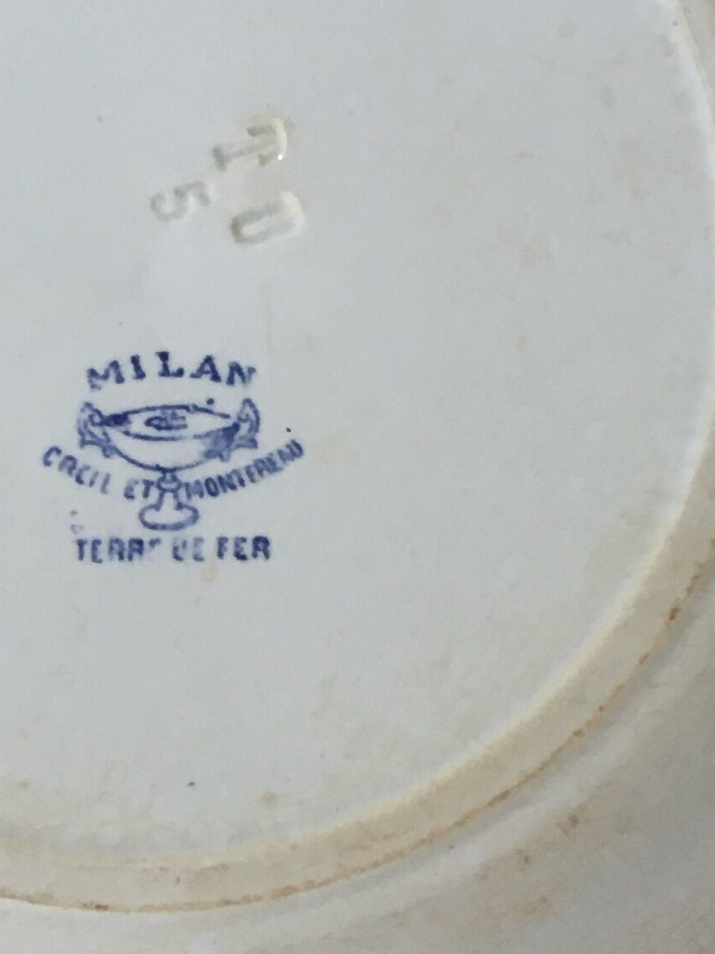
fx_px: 2864
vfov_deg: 18.9
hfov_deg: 14.1
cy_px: 603
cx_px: 58
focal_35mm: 104
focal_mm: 4.15
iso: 100
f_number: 2.2
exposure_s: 1/33
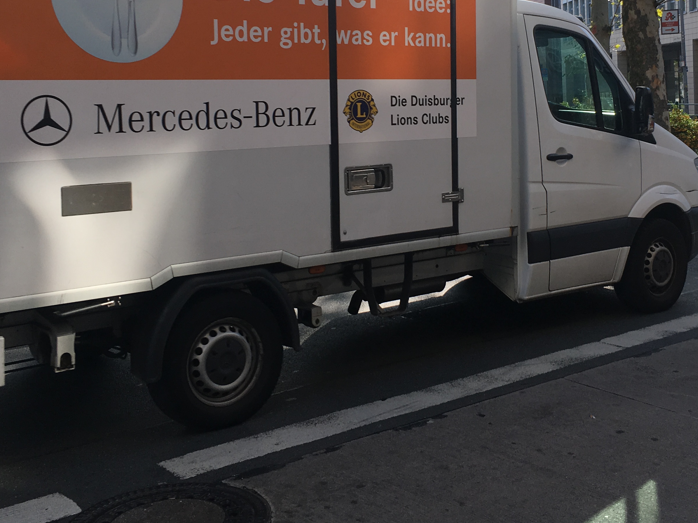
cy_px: 124
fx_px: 988
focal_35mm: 49
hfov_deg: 38.8
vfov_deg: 29.2
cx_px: 401
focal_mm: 4.15
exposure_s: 1/437
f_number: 2.2
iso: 25
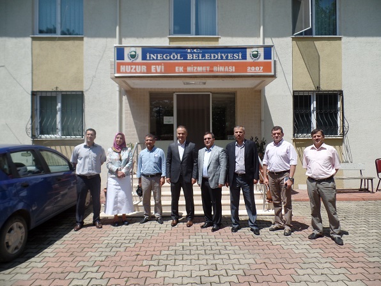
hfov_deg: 73.9
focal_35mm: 23
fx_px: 253
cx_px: 190
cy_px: 143
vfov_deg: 58.9
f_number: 3.5
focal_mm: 4.1
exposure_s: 1/1000
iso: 80
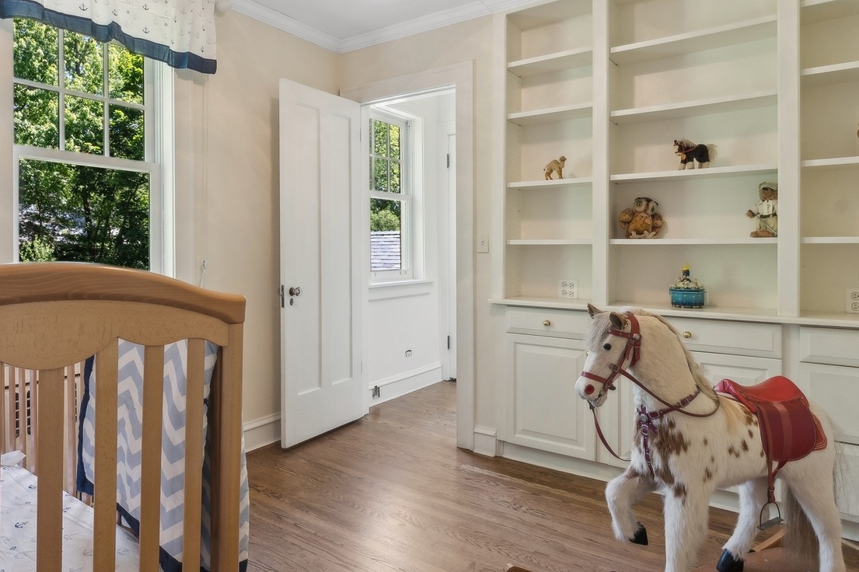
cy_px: 244
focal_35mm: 22
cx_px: 359
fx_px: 525
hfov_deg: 78.0
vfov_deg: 57.0
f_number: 10
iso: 200
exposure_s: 1/15
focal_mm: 10
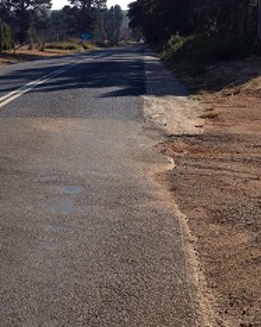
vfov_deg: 26.0
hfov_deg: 20.8
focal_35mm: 73
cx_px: 57
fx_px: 705
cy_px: 136
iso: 50
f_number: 2.4
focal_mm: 4.28
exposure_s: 1/1453
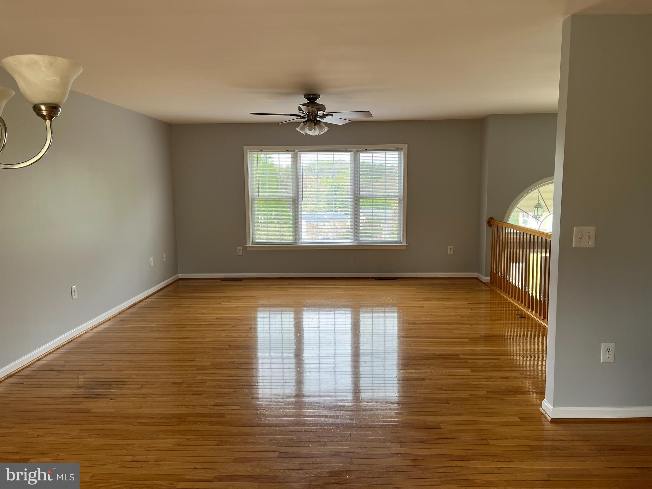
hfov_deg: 67.3
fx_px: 490
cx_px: 326
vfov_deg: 53.1
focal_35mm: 26
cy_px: 244
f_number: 1.6
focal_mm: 5.1
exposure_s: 1/148
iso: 40
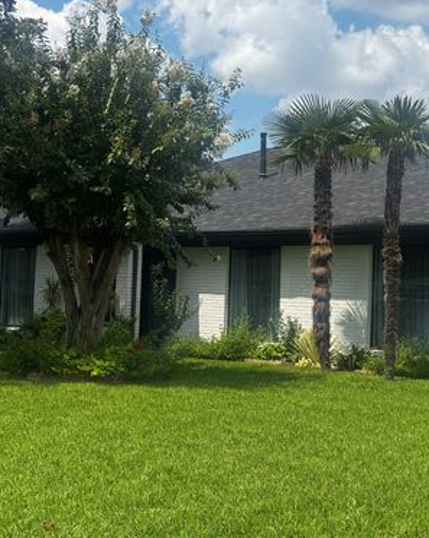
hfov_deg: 24.2
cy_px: 268
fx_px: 1001
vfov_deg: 30.0
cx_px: 189
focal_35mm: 63
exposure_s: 1/3096
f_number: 1.78
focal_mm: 6.76
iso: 64
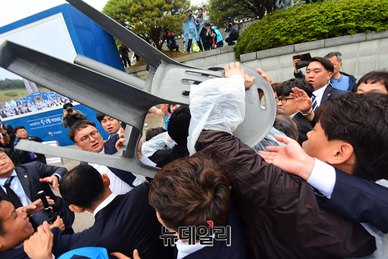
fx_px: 172
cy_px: 130
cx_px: 194
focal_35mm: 16
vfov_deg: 73.8
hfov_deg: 96.7
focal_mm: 16
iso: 800
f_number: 10
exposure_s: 1/200
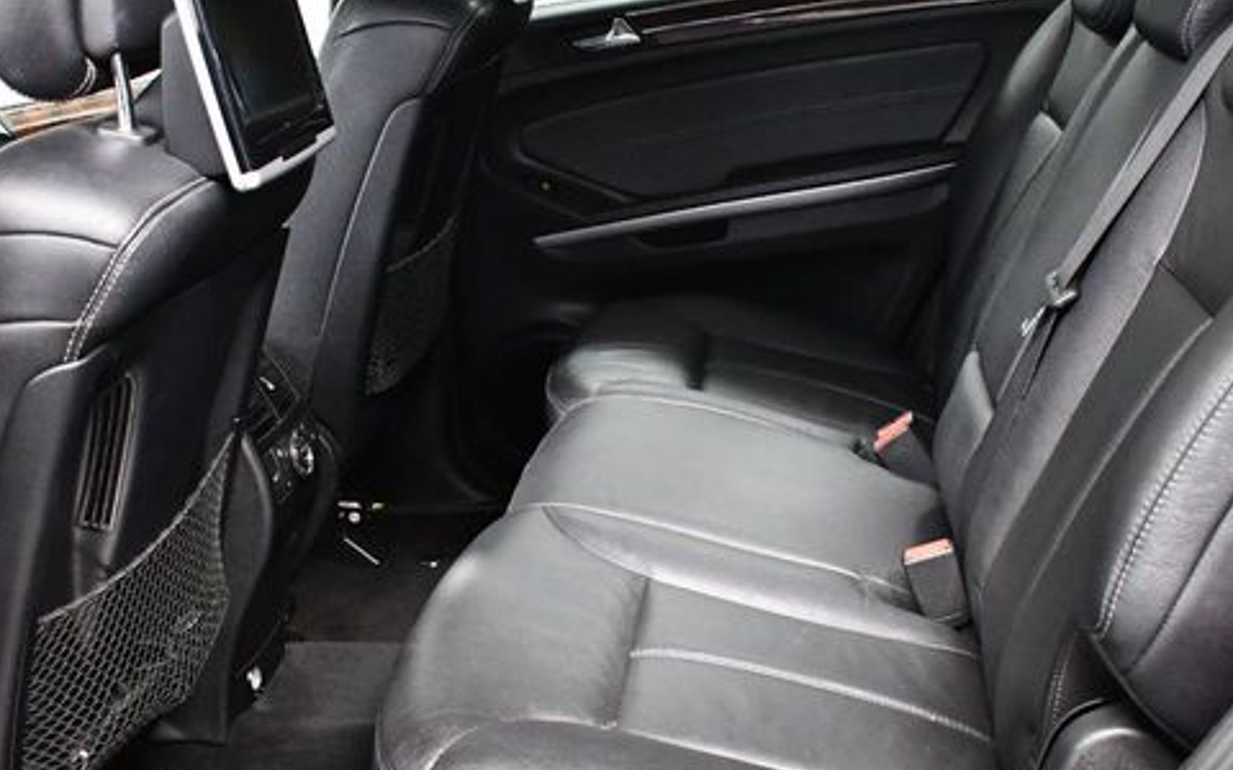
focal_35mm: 49
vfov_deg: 26.3
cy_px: 415
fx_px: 1647
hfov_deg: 41.1
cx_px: 622
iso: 5600
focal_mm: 18
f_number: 3.5
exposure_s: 1/60
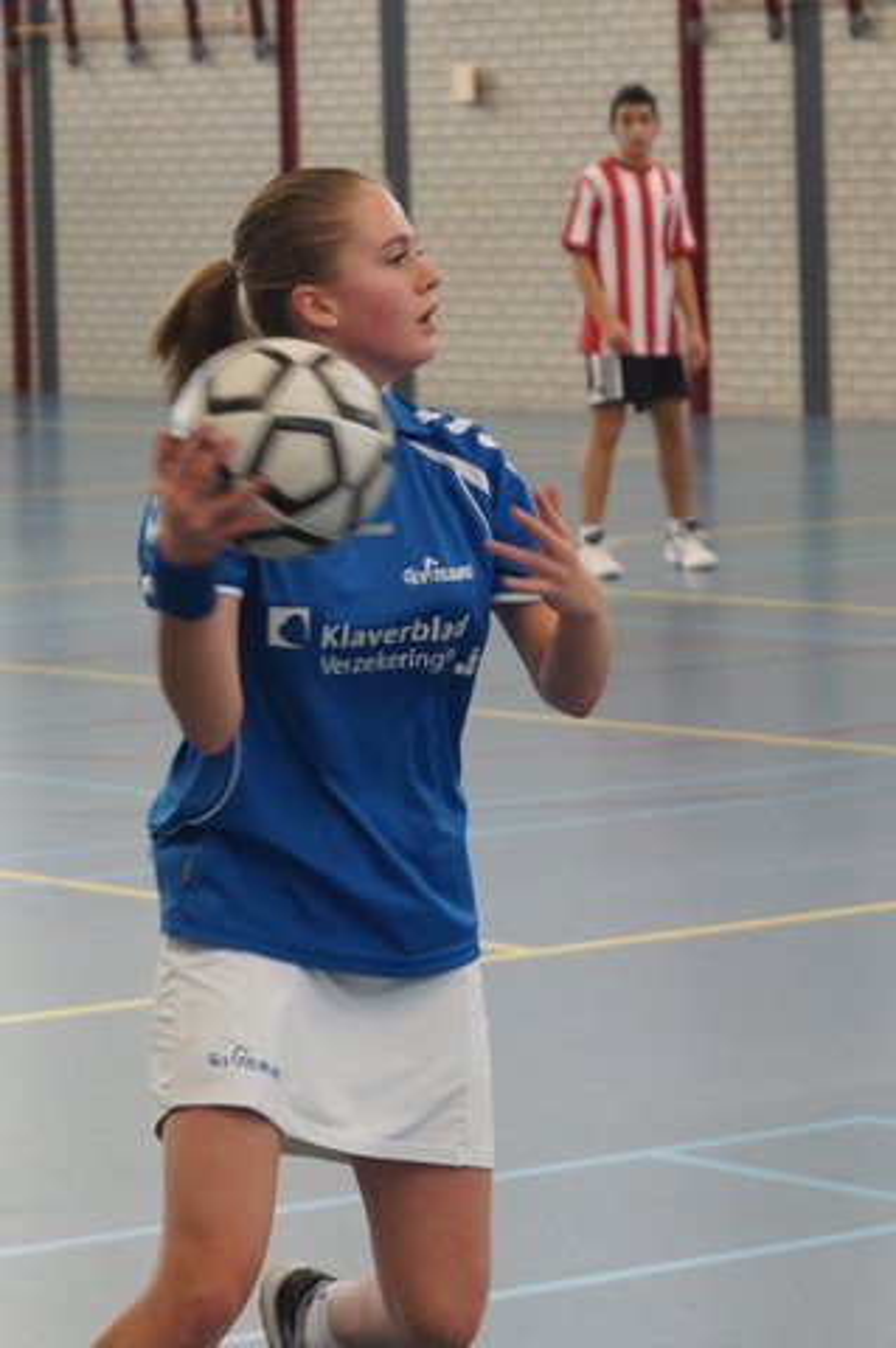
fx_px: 2806
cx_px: 448
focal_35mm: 75
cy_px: 674
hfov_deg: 18.1
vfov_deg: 27.0
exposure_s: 1/200
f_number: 3.2
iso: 800
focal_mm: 50
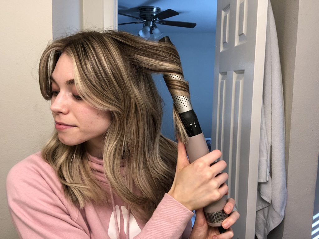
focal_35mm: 32
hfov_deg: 56.8
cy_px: 120
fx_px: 295
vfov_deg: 44.2
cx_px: 160
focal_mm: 2.87
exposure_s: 1/60
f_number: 2.2
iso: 80
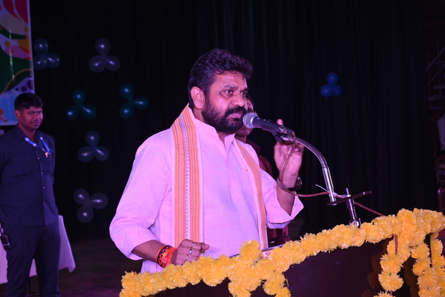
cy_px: 148
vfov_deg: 19.8
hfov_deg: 29.2
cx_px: 222
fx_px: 853
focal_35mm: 69
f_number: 8
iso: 200
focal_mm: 69
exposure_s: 1/50
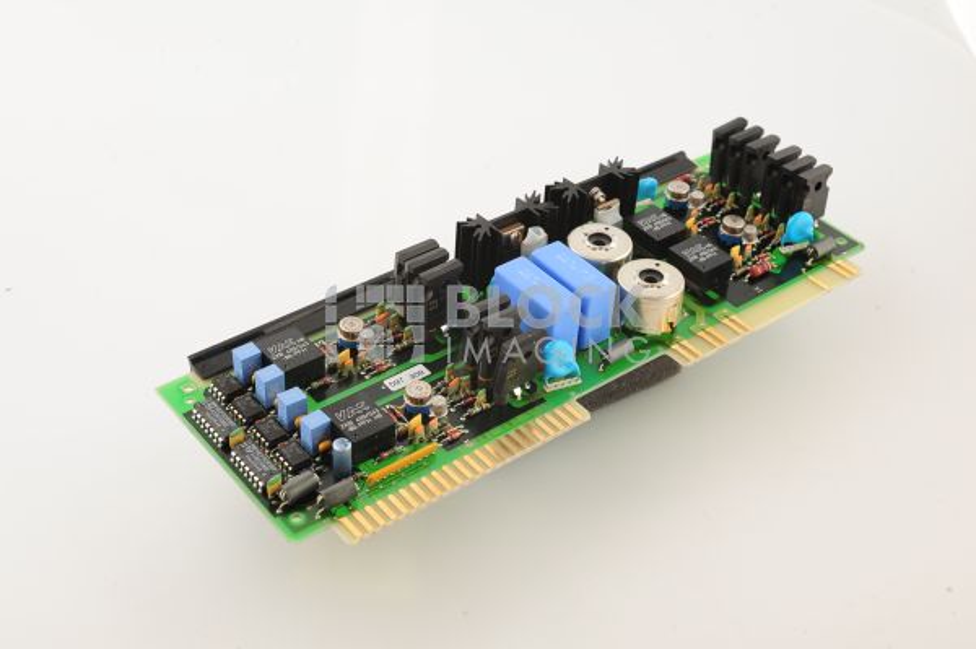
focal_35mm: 50
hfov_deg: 39.6
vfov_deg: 26.9
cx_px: 488
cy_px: 324
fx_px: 1354
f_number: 11
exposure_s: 1/125
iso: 1600
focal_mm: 50
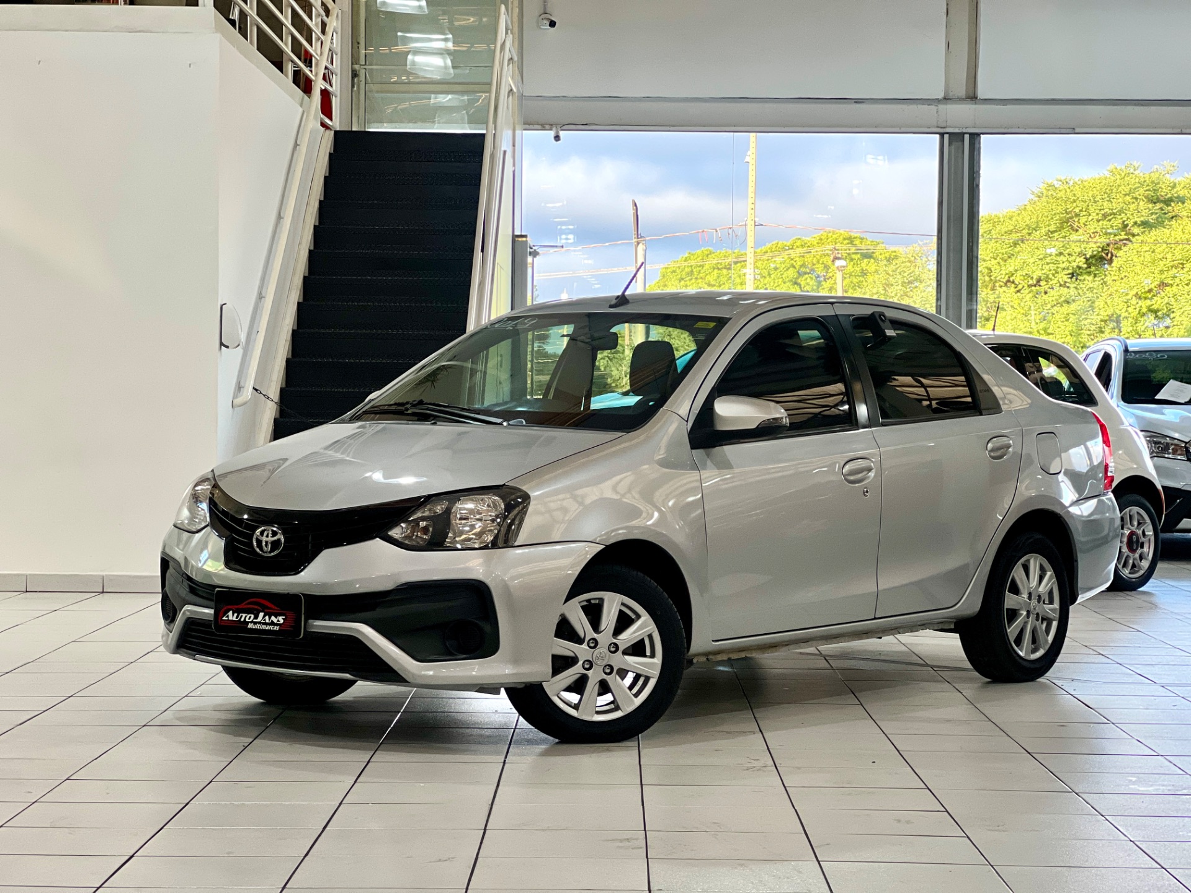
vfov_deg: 19.1
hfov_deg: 25.3
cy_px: 446
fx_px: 2649
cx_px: 596
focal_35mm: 77
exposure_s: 1/120
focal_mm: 9
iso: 250
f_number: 2.8
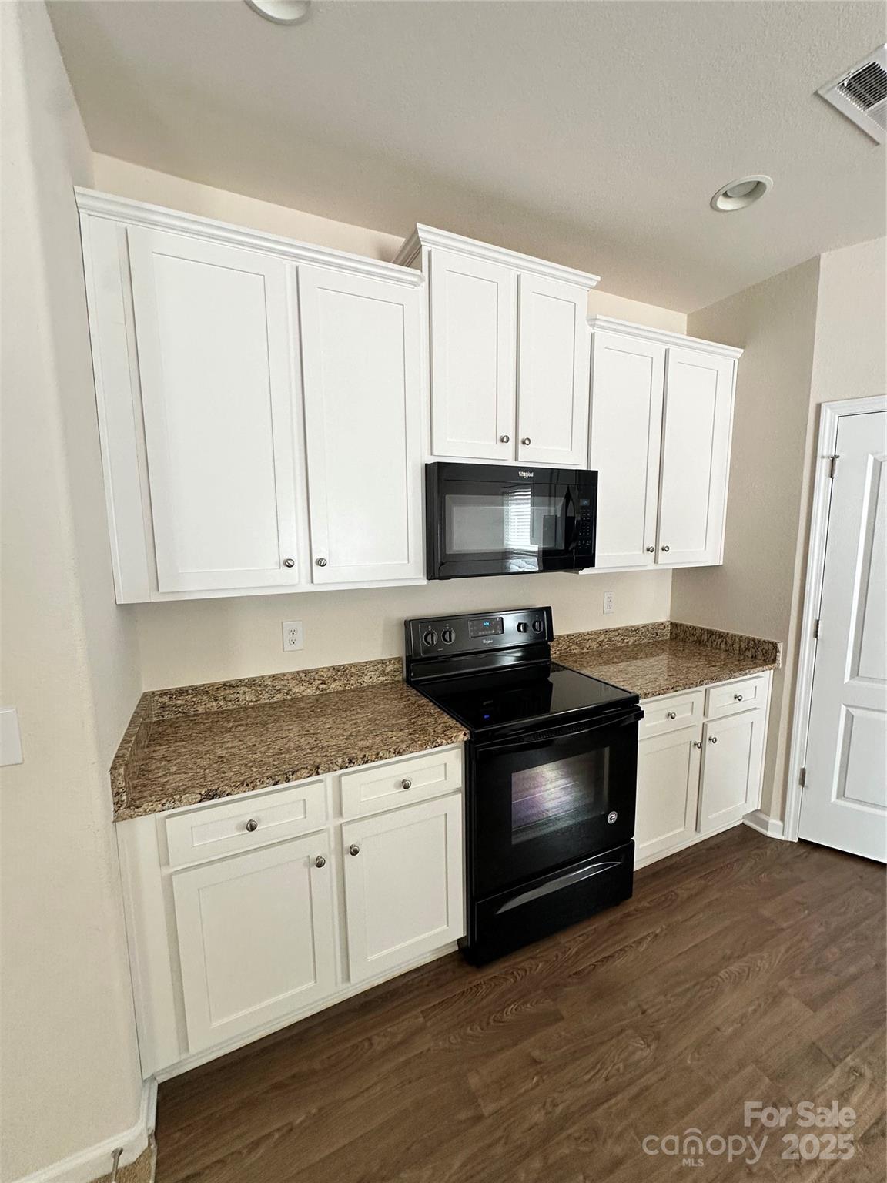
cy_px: 592
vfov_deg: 102.1
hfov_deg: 85.7
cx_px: 444
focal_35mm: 14
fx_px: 478
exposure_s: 1/120
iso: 160
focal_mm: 2.22
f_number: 2.2
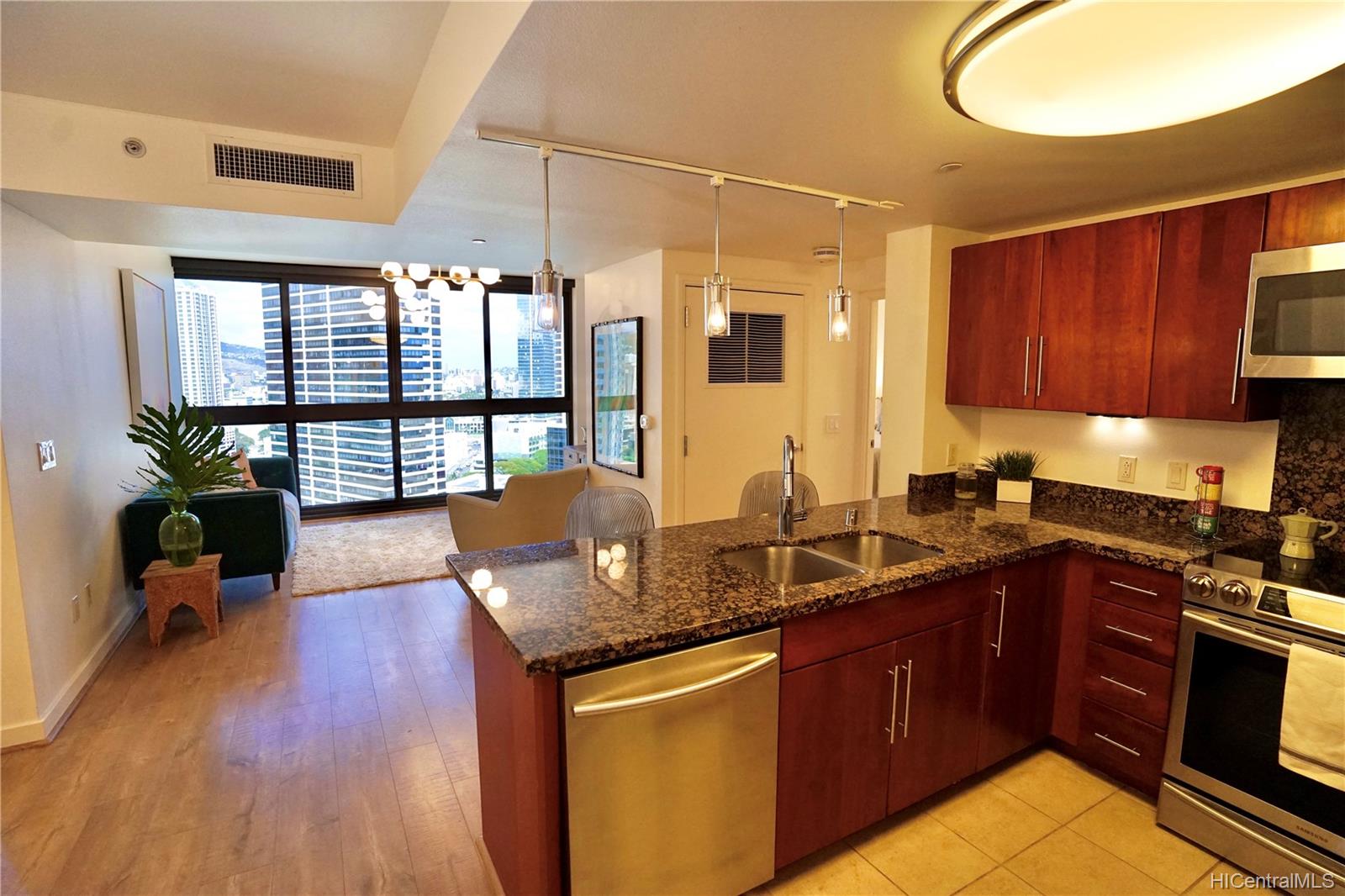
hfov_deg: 93.3
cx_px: 672
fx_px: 635
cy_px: 448
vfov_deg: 70.4
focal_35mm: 17
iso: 1600
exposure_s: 1/160
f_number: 4
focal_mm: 17
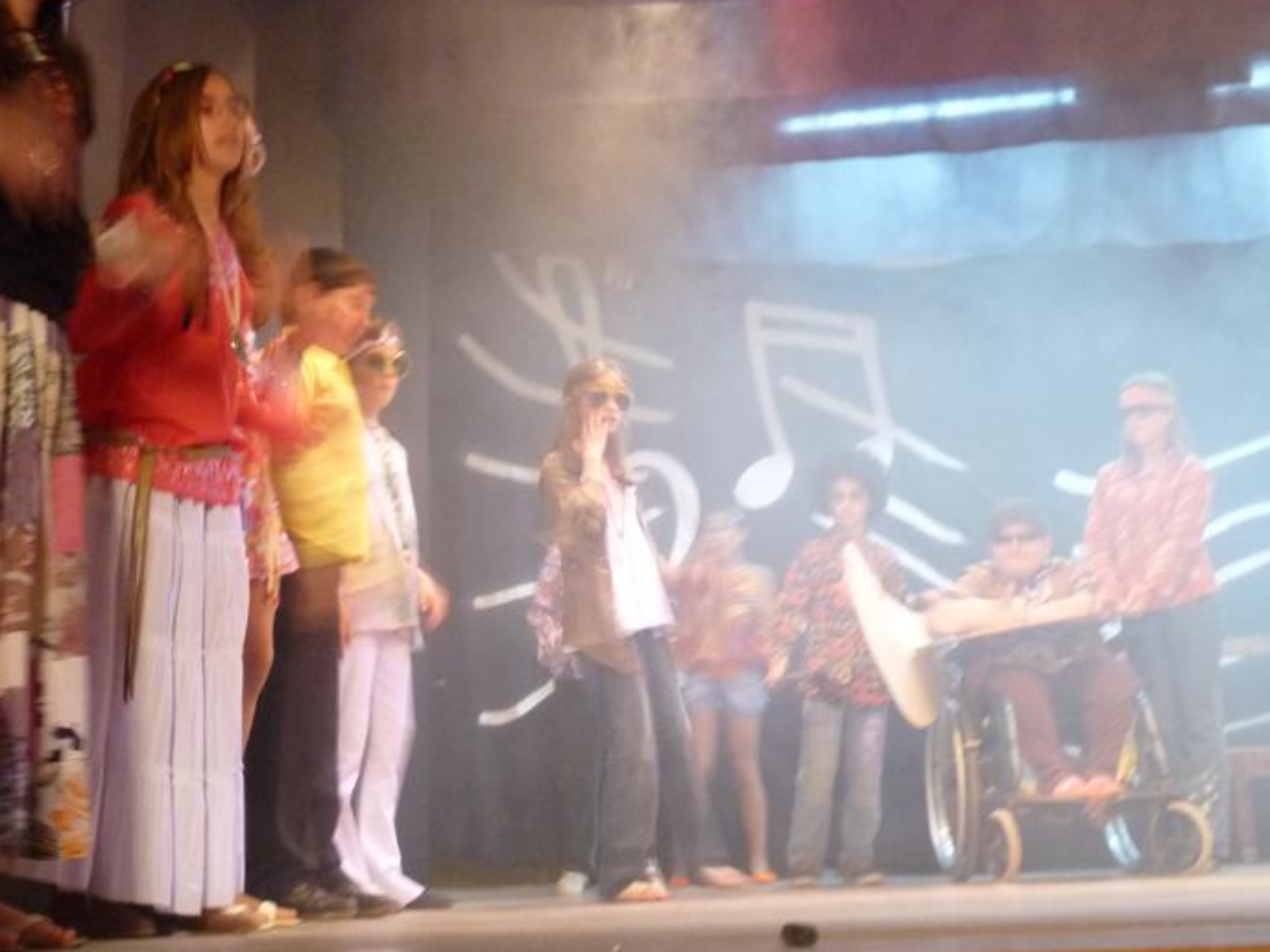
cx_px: 580
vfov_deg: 29.1
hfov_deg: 38.2
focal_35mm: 50
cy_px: 446
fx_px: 1834
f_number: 3
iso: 400
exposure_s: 1/10
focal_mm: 5.4
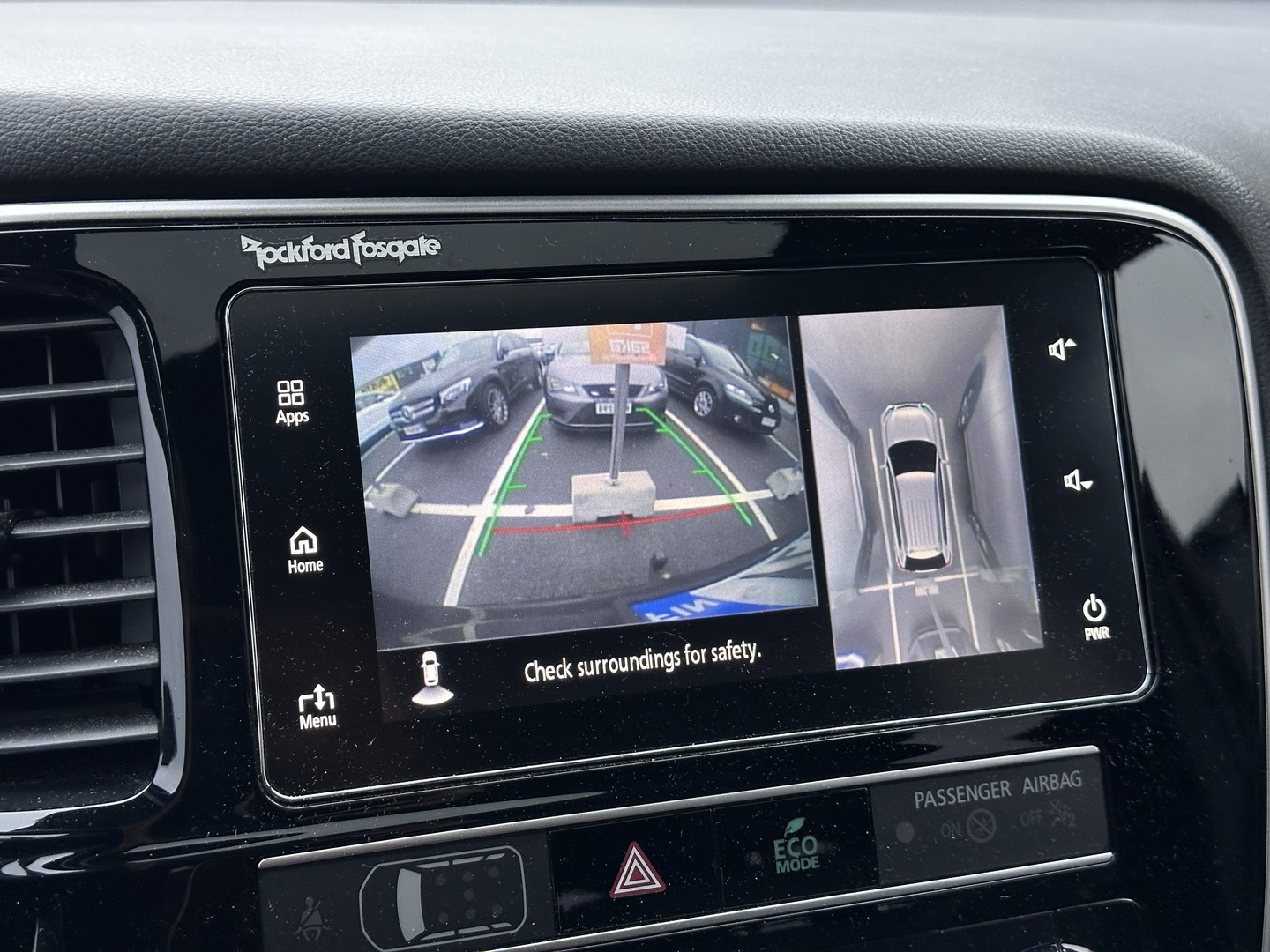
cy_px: 476
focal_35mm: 48
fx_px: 1761
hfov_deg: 39.7
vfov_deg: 30.3
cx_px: 635
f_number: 1.78
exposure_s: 1/98
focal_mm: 6.86
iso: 80
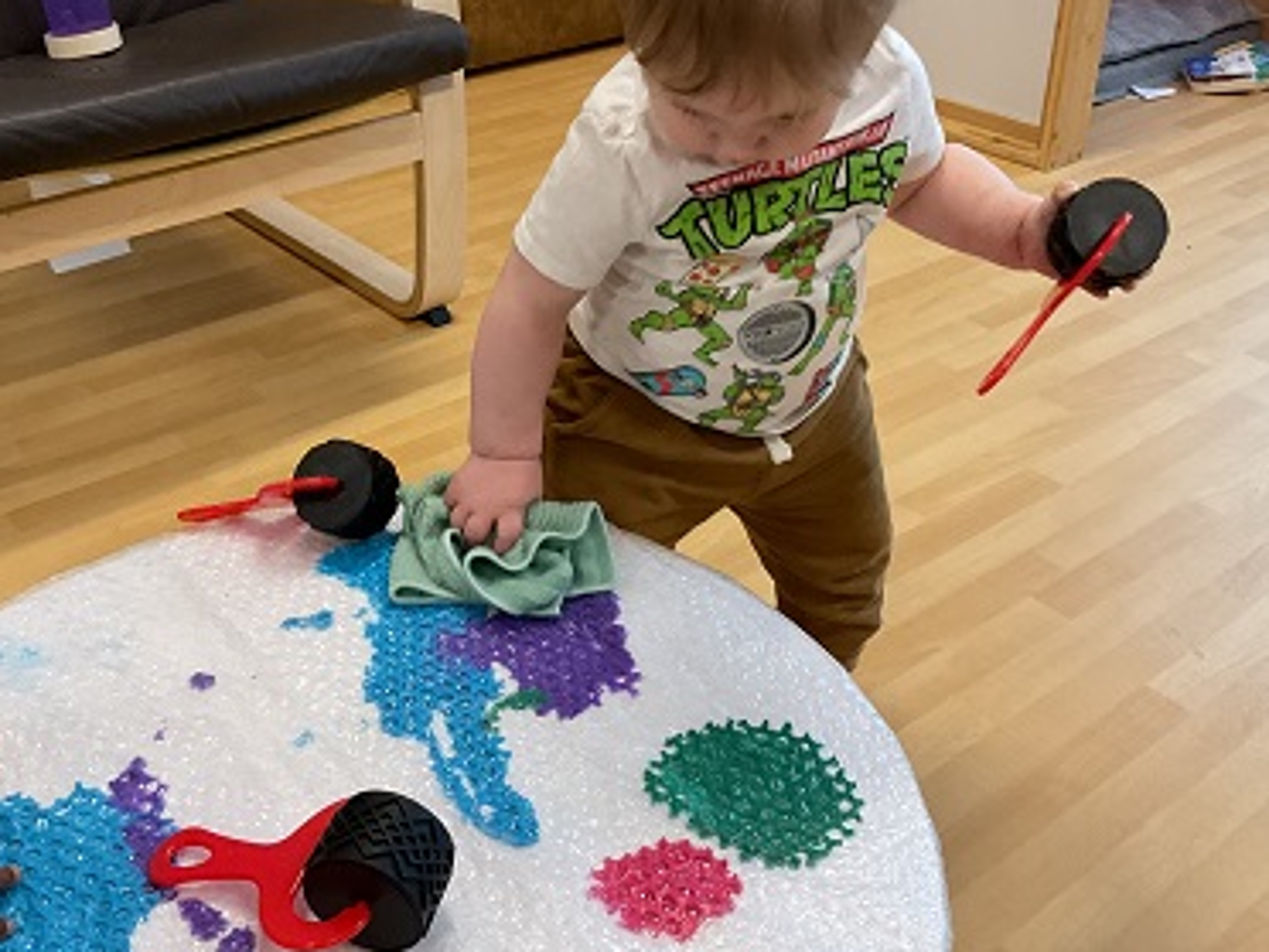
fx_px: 1430
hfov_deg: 47.8
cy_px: 340
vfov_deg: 36.5
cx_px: 573
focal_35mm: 39
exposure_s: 1/60
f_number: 1.8
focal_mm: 3
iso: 125
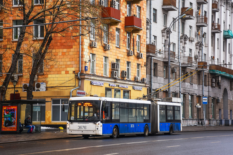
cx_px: 116
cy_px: 78
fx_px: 544
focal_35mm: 84
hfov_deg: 24.2
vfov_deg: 16.3
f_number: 4.8
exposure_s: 1/40
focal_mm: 56
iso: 160
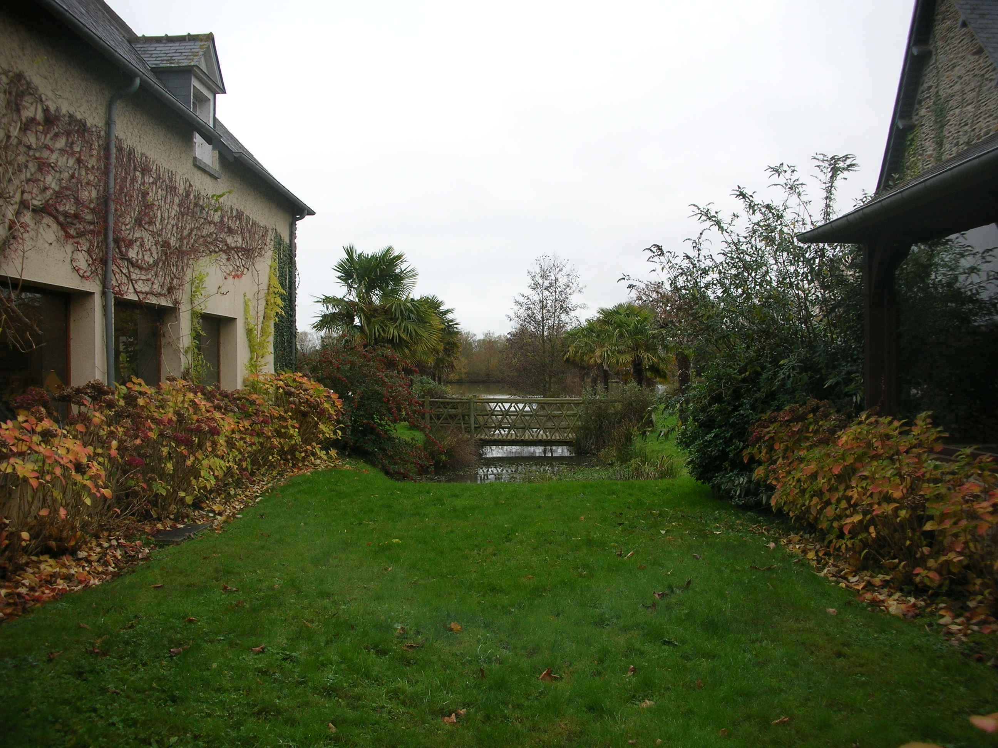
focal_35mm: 35
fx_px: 1009
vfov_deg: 40.7
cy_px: 374
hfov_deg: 52.6
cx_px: 499
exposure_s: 1/141
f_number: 3
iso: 50
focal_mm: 5.8
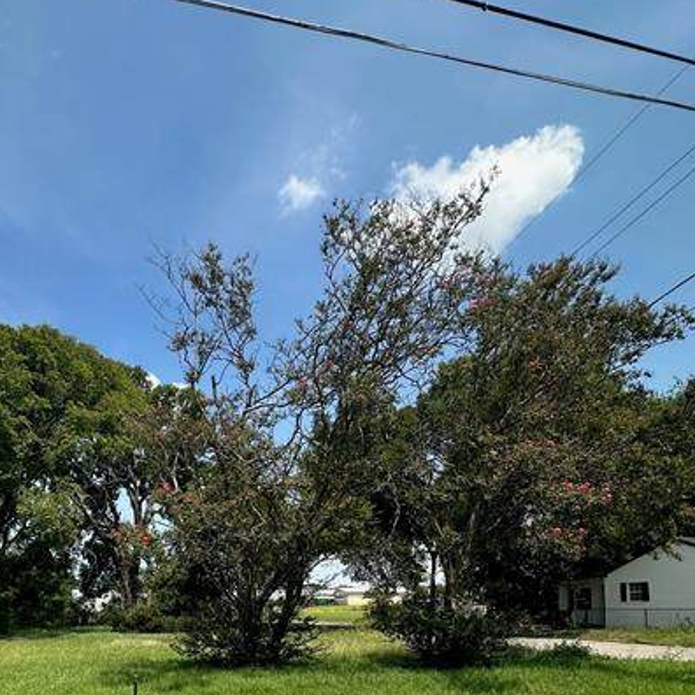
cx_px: 249
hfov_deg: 63.8
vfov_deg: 58.1
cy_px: 591
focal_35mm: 24
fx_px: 545
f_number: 2.2
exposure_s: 1/1276
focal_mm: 2.22
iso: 40
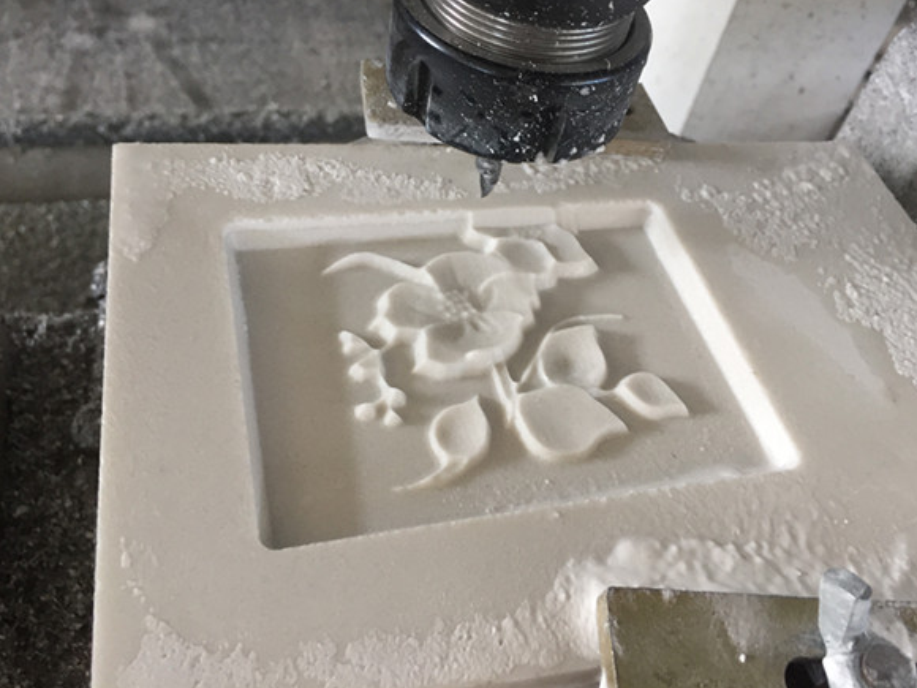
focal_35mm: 32
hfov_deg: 56.8
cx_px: 481
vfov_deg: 44.1
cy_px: 312
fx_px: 848
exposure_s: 1/33
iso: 80
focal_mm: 4.15
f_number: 2.2
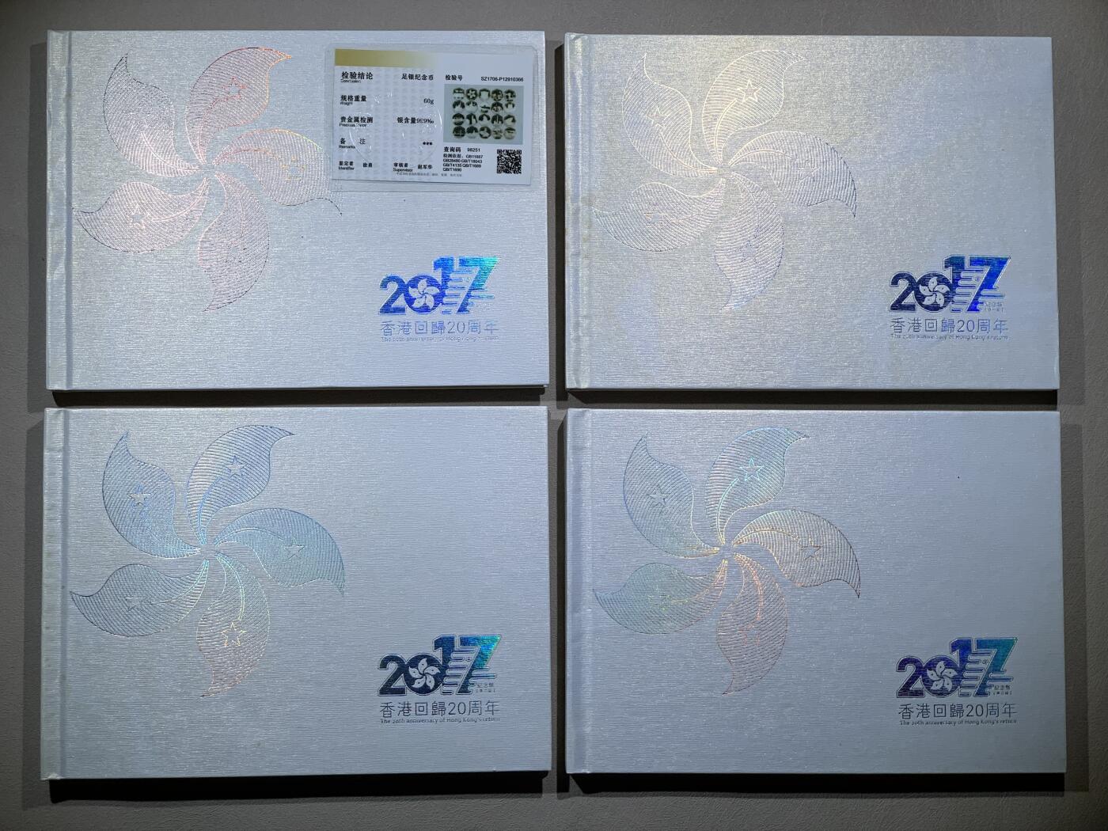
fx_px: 1664
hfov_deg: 36.8
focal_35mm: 52
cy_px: 416
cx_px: 554
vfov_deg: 28.0
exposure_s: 1/1776
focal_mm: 6
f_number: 2.4
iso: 16
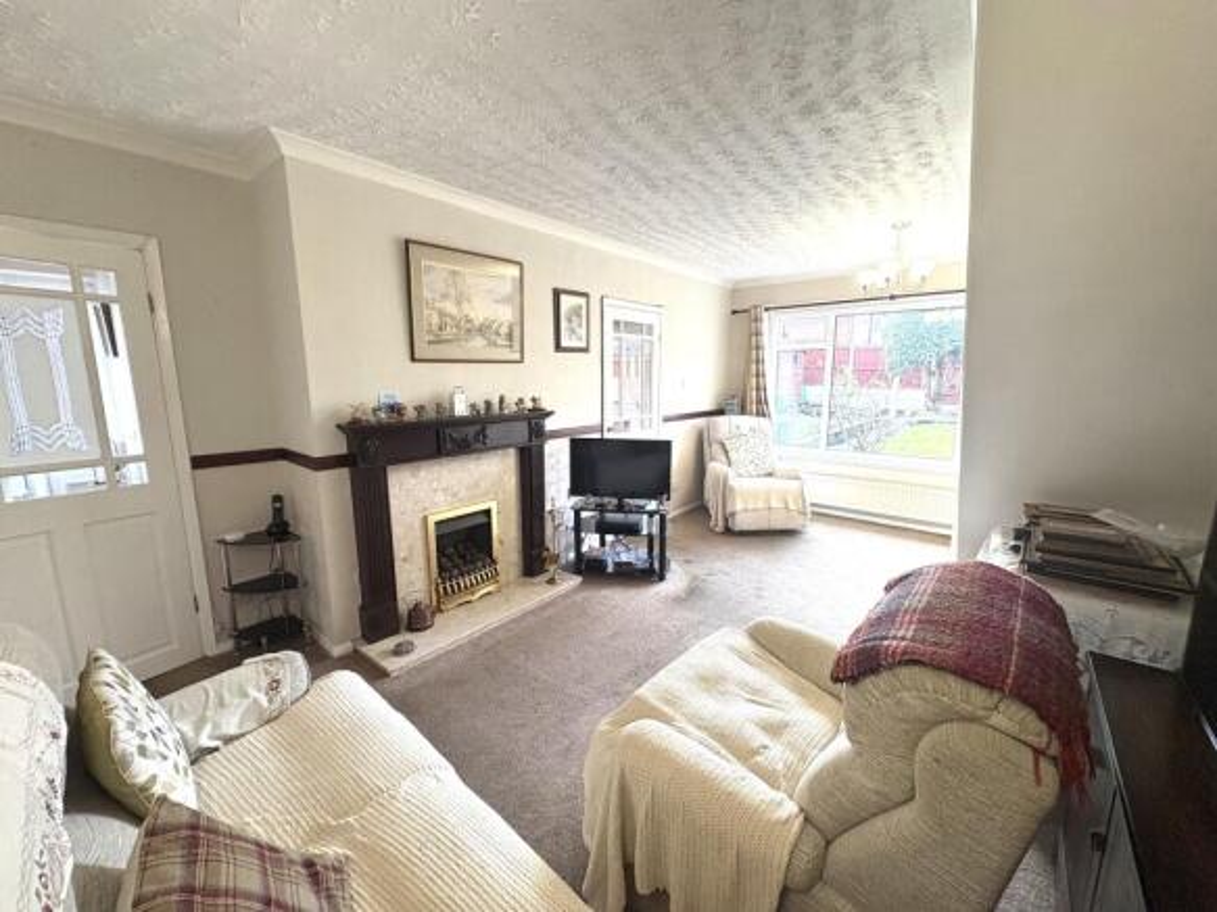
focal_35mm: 14
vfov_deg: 85.7
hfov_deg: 102.1
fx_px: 492
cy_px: 456
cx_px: 608
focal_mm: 2.22
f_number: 2.2
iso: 200
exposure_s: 1/100
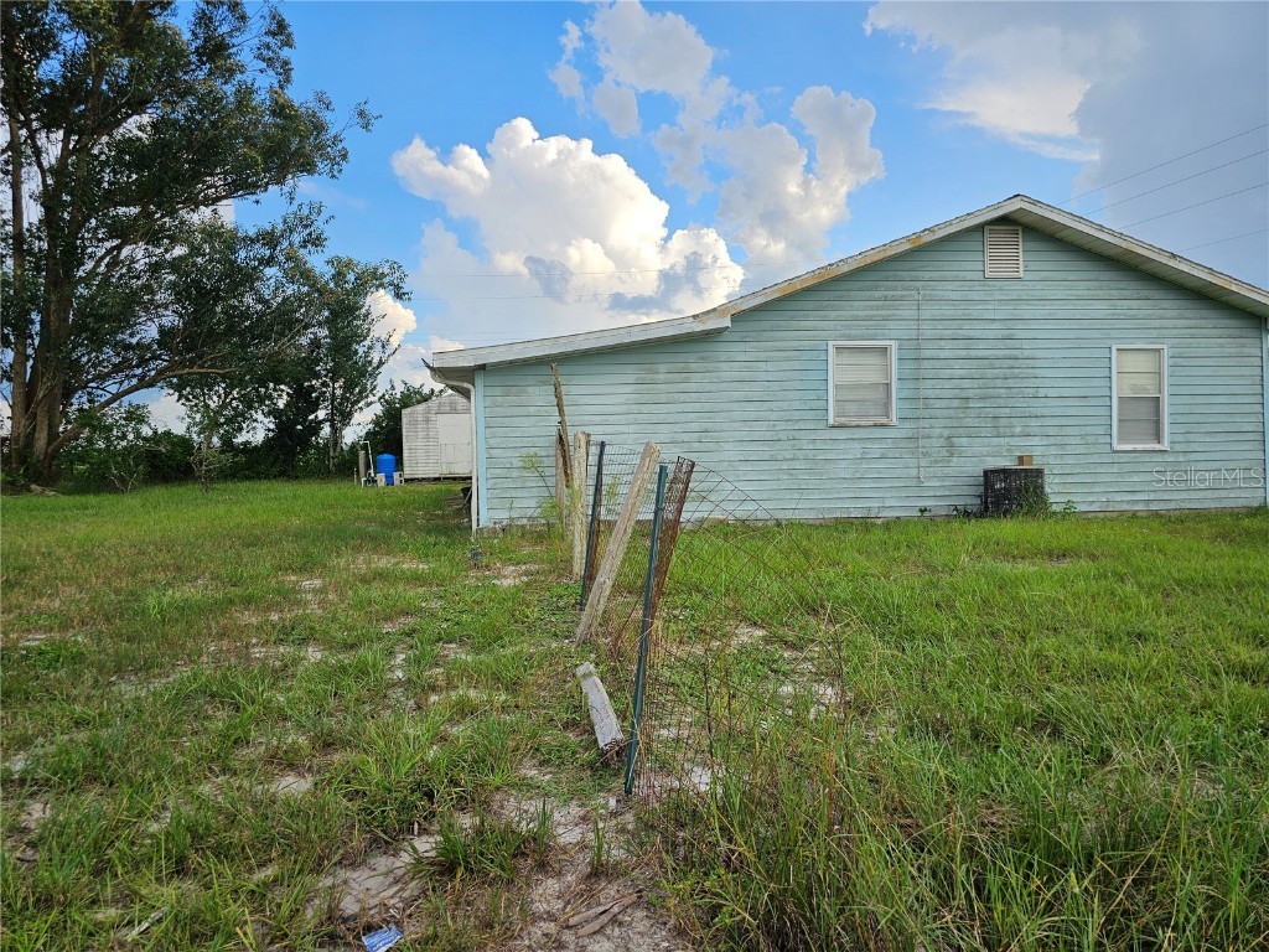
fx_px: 843
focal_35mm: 23
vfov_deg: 58.9
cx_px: 634
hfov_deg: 73.9
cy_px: 476
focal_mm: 6.3
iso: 10
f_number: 1.7
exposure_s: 1/365
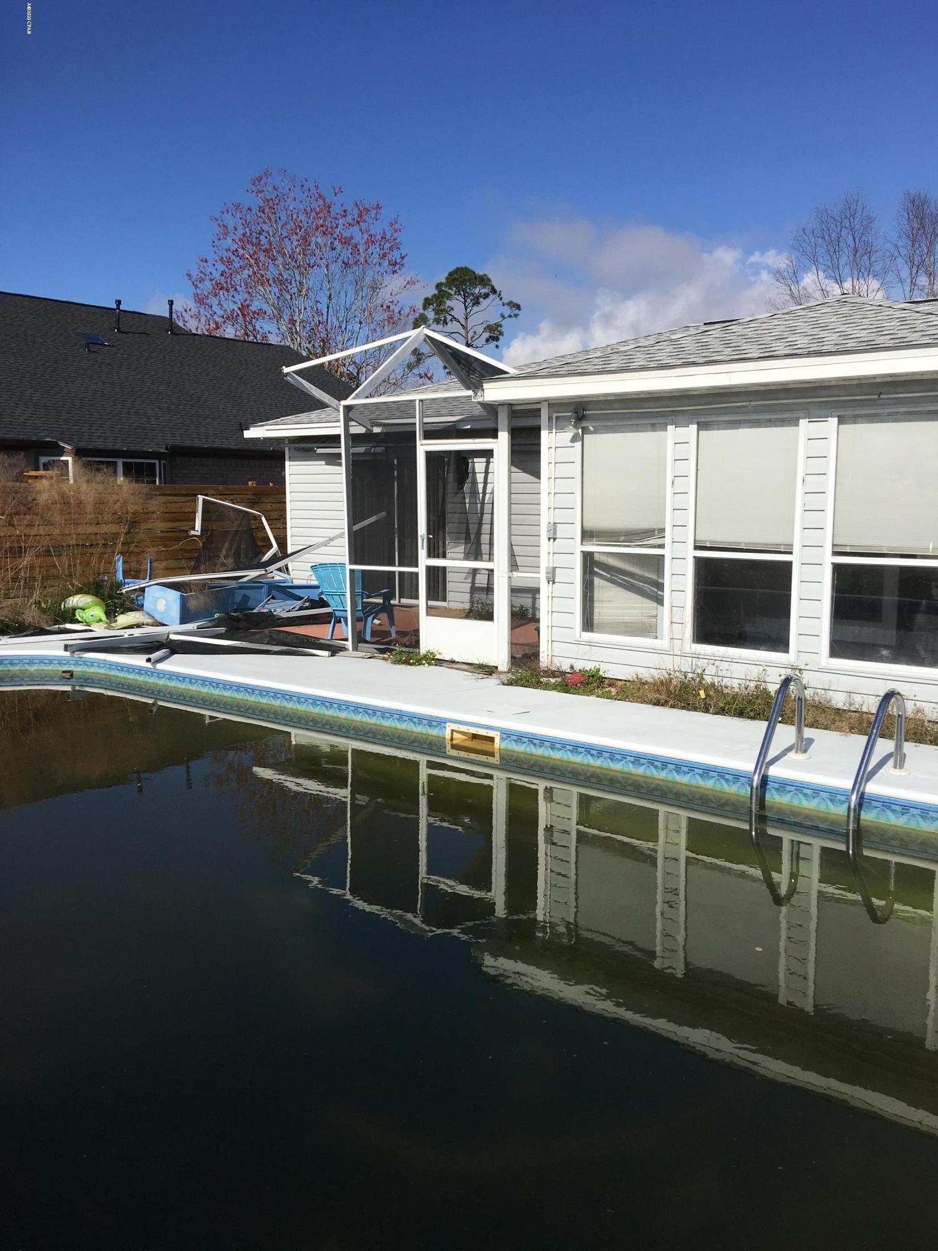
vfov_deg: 61.7
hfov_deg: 48.2
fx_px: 1048
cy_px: 626
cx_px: 469
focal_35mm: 29
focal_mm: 4.15
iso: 25
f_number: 2.2
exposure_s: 1/3663
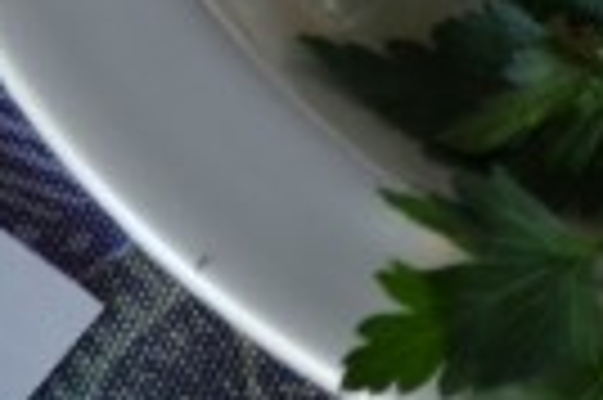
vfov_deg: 4.7
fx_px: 4729
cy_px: -625
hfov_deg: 7.0
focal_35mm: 283
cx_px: 1300
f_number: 5
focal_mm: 35
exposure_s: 1/30
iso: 400
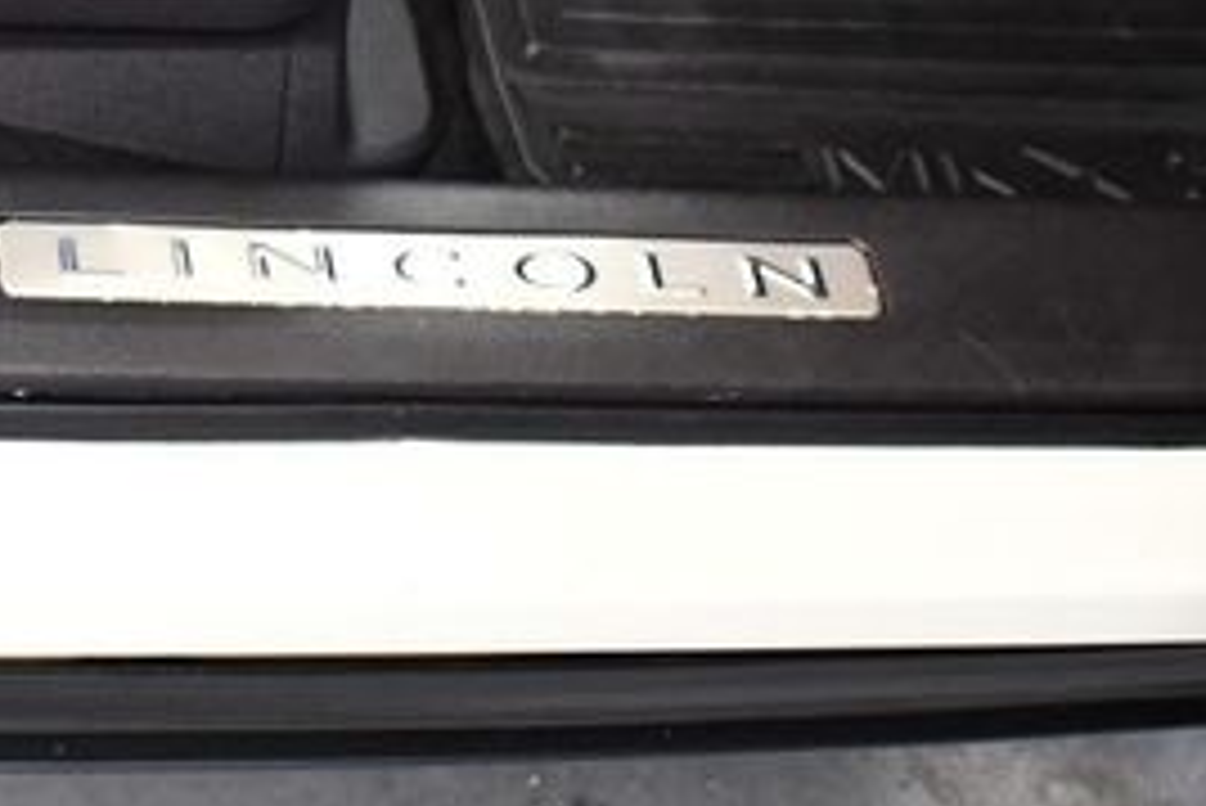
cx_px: -14
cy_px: 9
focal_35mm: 86
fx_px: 2882
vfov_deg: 15.6
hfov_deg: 22.7
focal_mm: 18
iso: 3200
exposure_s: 1/60
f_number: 3.5
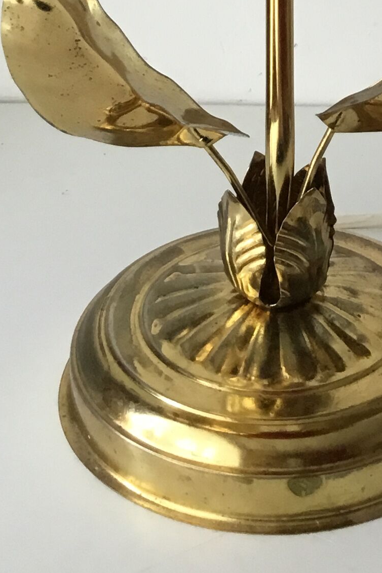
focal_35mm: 93
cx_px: 292
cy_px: -148
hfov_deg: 14.6
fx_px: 1481
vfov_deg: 20.3
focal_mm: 3.3
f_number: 2.4
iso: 40
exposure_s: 1/33
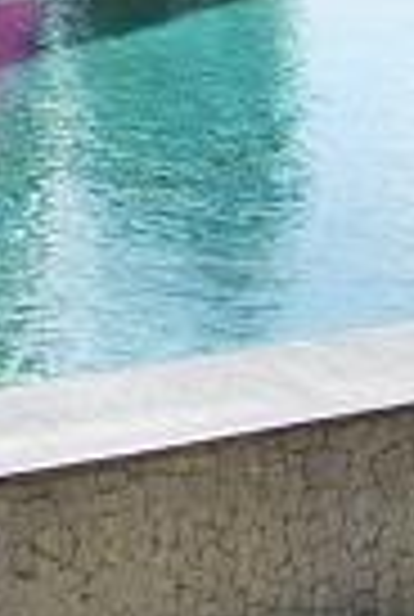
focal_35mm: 153
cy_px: -425
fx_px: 2626
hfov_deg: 7.8
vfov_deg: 12.4
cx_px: -814
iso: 100
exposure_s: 1/200
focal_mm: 14
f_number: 11
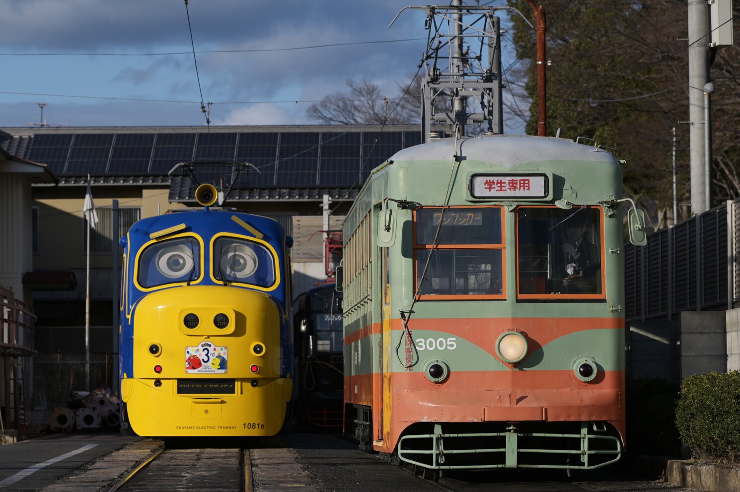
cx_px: 370
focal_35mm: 135
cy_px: 246
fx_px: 2773
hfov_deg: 15.2
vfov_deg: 10.1
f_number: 7.1
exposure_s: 1/500
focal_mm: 135
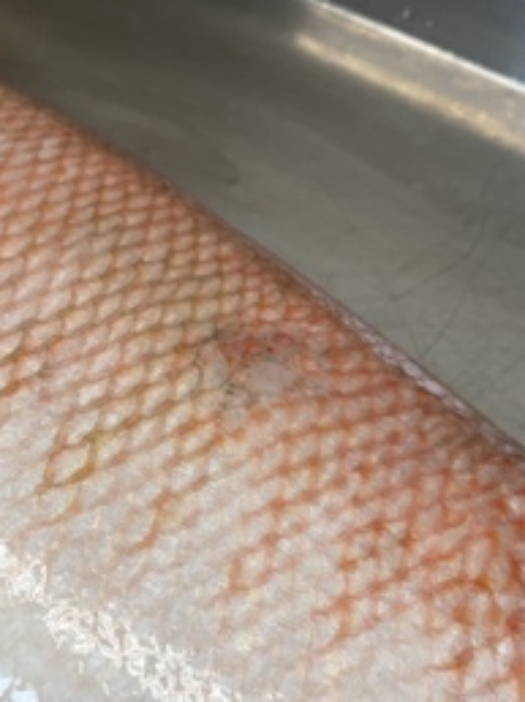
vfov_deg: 35.2
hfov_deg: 26.1
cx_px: 49
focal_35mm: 54
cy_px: 479
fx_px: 1094
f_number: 1.8
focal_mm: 3
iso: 25
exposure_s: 1/120
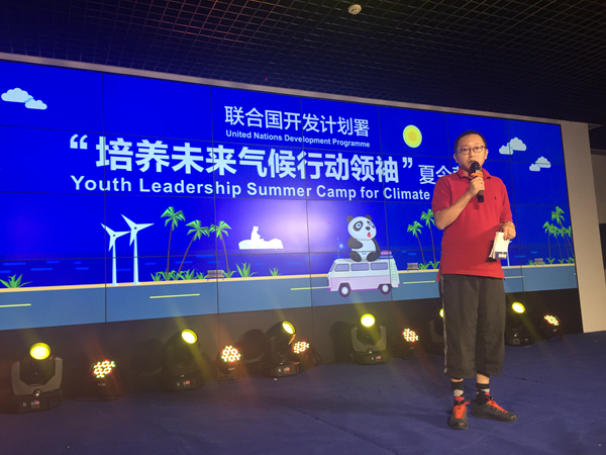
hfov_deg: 61.7
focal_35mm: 29
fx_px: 508
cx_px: 303
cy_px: 228
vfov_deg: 48.2
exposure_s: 1/50
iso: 40
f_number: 2.2
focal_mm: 4.15
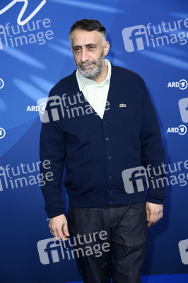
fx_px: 667
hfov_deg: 16.0
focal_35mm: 85
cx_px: 94
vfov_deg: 23.9
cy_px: 142
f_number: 5.6
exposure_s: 1/250
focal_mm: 85
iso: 1000
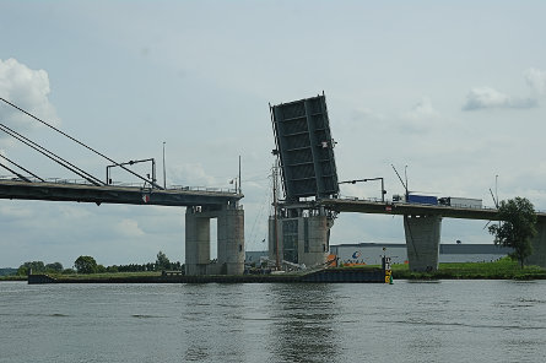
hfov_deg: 31.4
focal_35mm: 64
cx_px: 273
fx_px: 970
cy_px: 182
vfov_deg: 21.2
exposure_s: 1/250
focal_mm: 42
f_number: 9.5
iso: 100
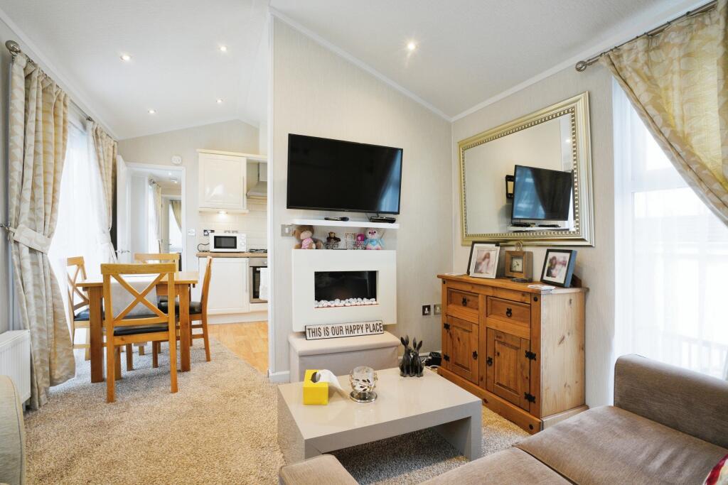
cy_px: 242
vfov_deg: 73.8
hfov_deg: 96.7
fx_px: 324
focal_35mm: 16
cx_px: 364
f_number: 9
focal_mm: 16
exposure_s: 1/40
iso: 2000
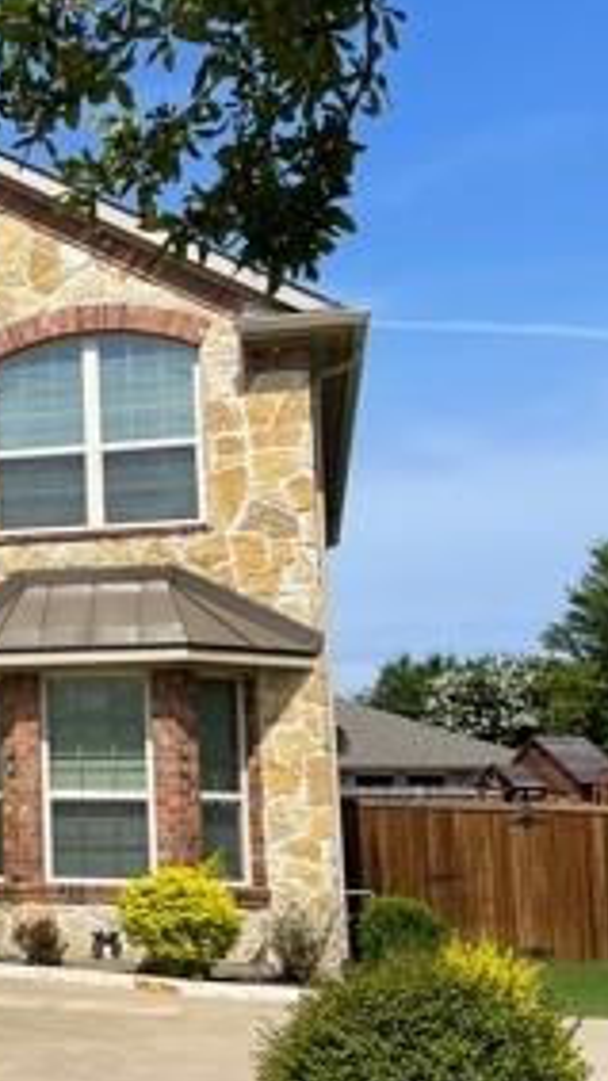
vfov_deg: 32.8
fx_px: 1836
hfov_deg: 15.2
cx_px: -608
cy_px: 592
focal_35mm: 64
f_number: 1.6
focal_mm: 5.1
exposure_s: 1/4049
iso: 32
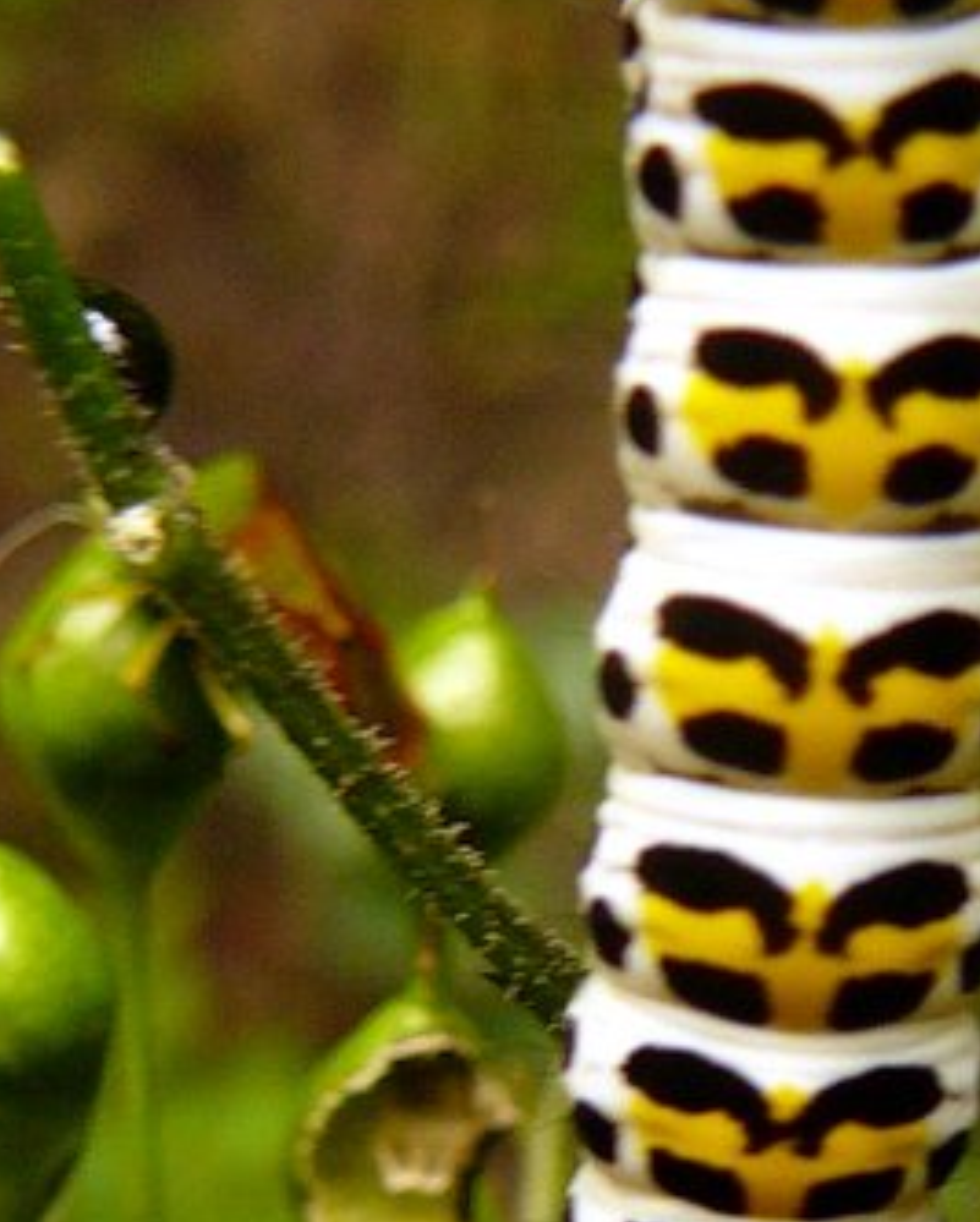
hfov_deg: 14.6
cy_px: 650
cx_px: 807
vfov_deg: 18.3
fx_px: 3802
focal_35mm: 105
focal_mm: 5.2
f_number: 2.8
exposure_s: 1/50
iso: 100
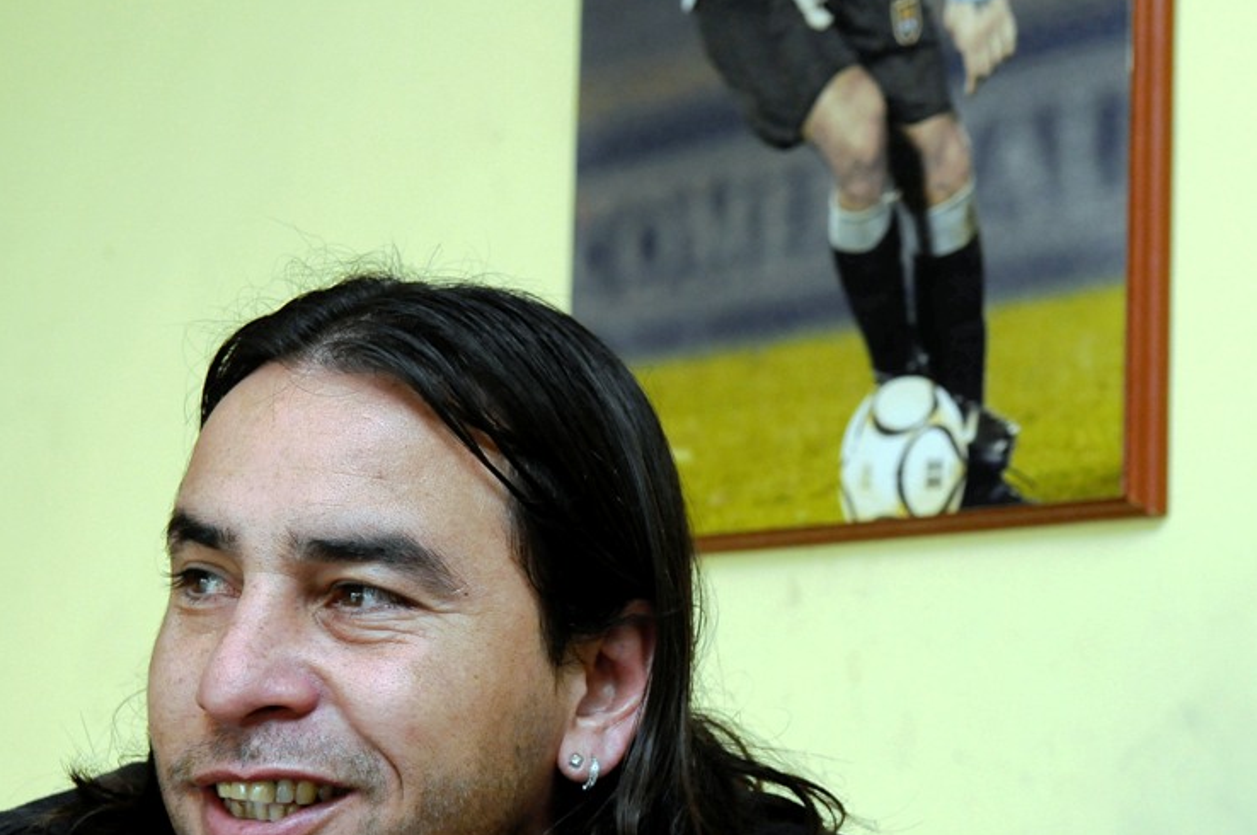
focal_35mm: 94
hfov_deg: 21.8
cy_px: 537
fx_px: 3267
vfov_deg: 14.5
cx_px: 678
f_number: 5.6
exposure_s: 1/160
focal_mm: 45
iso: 800
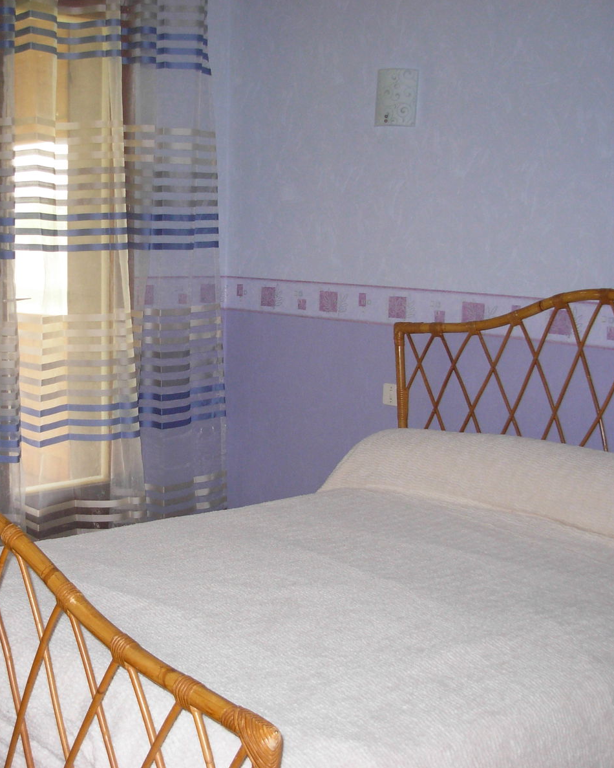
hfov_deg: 29.8
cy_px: 382
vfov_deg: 37.3
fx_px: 1135
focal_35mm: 50
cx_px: 157
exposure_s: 1/46.5
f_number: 2.9
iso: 163
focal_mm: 6.3
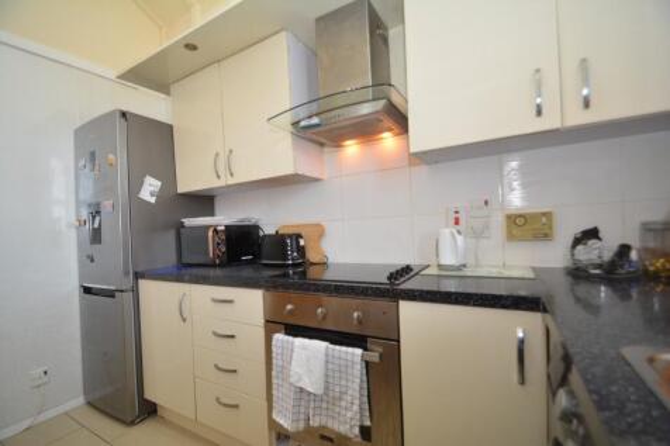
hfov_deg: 100.4
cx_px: 335
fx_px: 279
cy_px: 223
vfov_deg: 77.3
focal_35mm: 15
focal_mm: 10
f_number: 4
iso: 640
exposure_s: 1/60
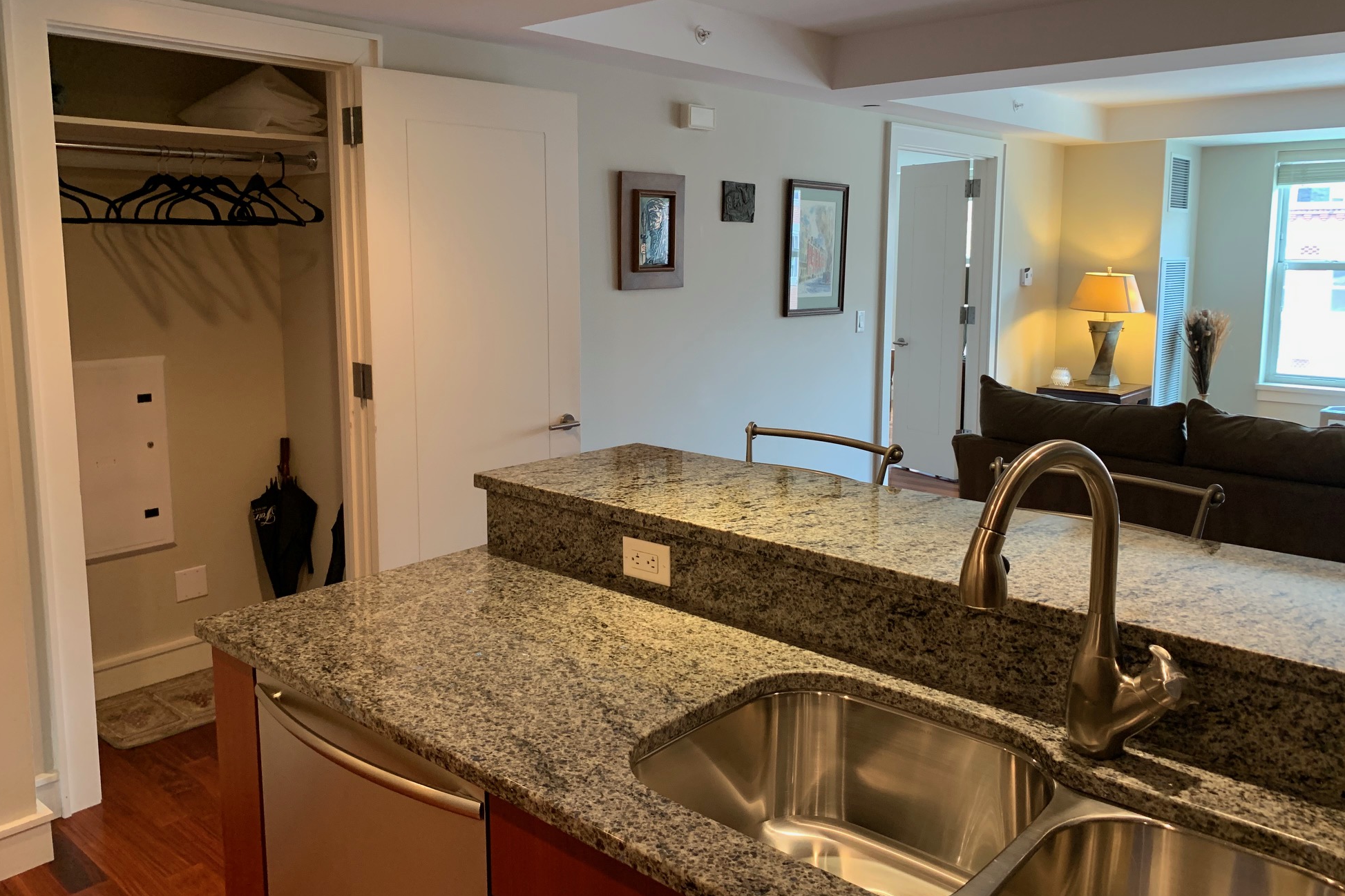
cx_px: 683
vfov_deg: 46.3
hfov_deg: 65.5
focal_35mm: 28
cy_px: 388
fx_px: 1046
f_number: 1.8
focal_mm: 4.25
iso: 160
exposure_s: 1/60
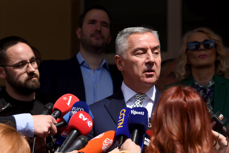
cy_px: 74
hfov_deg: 11.4
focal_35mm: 180
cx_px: 121
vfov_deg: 7.6
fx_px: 1145
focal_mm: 160
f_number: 5
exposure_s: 1/1600
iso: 200
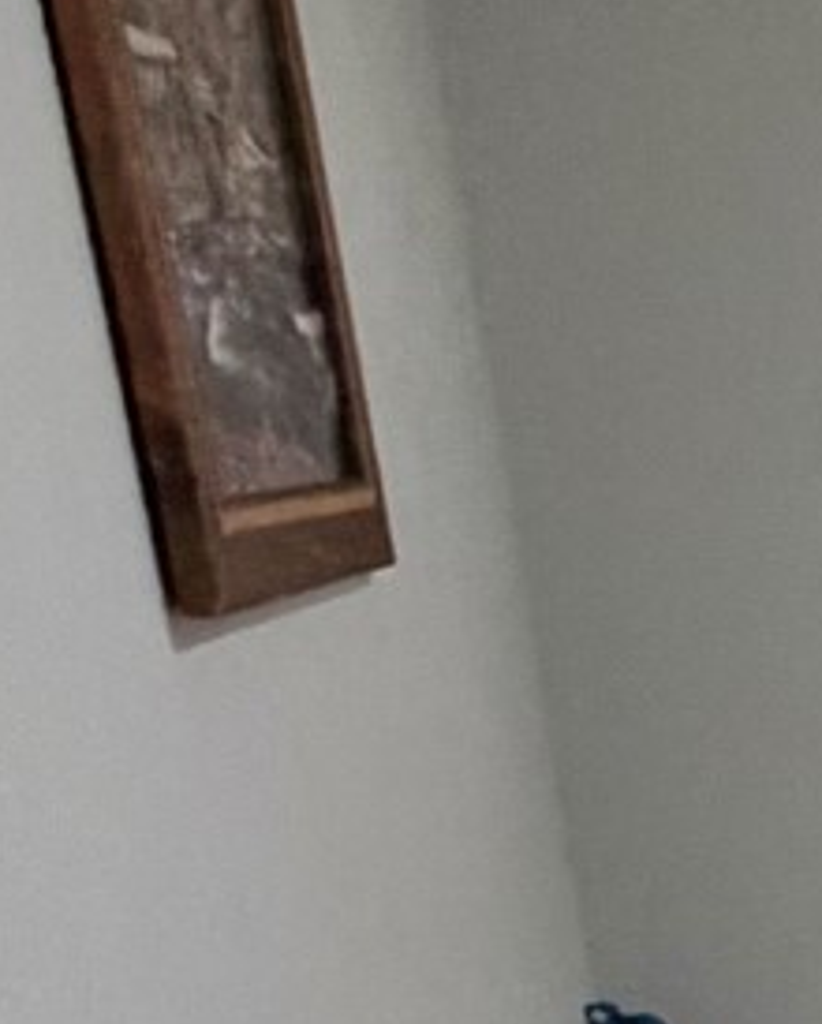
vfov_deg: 18.0
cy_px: 1192
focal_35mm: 102
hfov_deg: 8.6
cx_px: 3120
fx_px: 3095
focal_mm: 2.22
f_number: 2.2
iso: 250
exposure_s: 1/60
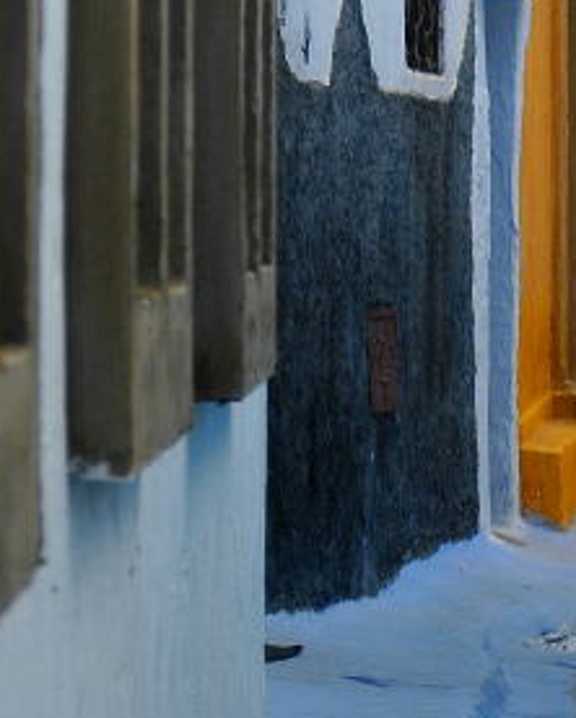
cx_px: 750
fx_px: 6045
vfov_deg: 6.8
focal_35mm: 284
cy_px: 244
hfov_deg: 5.4
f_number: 8
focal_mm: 70
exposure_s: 1/125
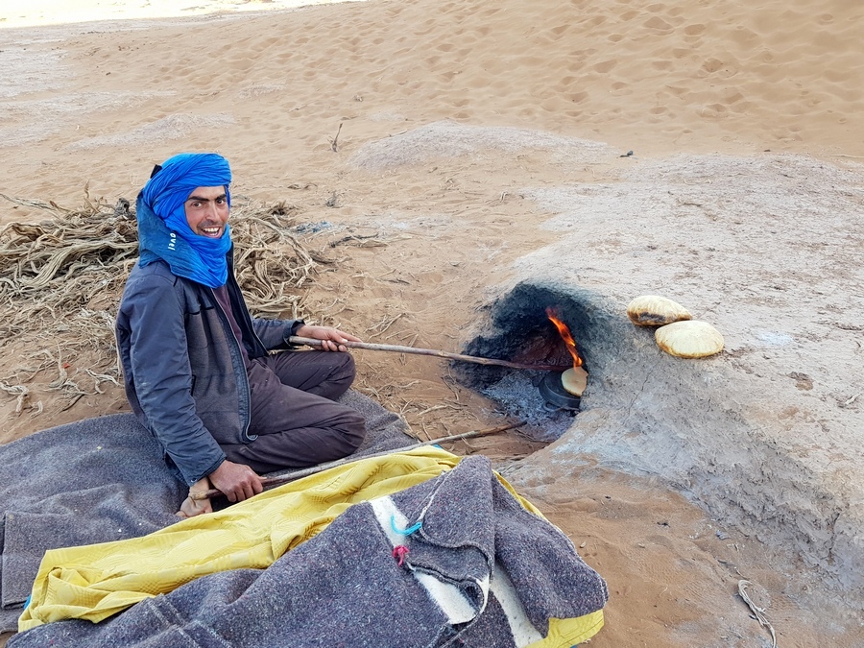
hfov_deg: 67.3
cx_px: 432
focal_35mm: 26
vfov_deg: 53.1
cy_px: 324
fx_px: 649
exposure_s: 1/148
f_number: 1.7
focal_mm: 4.2
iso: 40
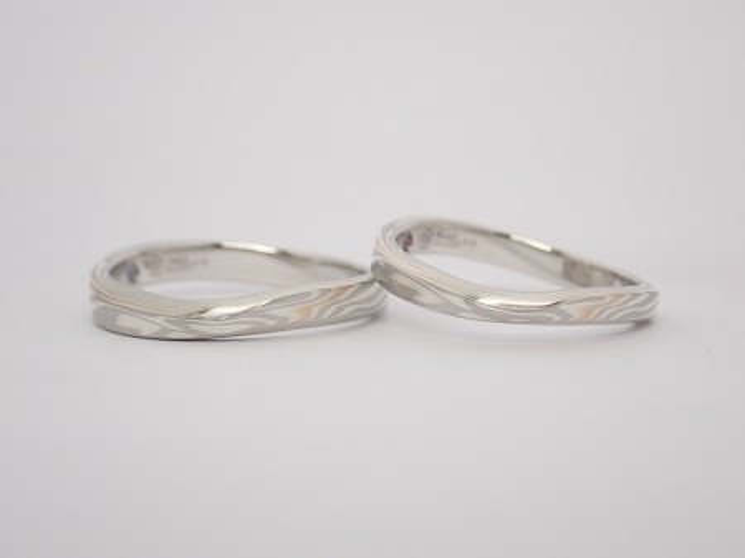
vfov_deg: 19.1
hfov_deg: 25.3
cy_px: 279
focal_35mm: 77
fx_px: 1656
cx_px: 372
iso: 200
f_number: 4.1
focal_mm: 13.65
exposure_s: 1/125
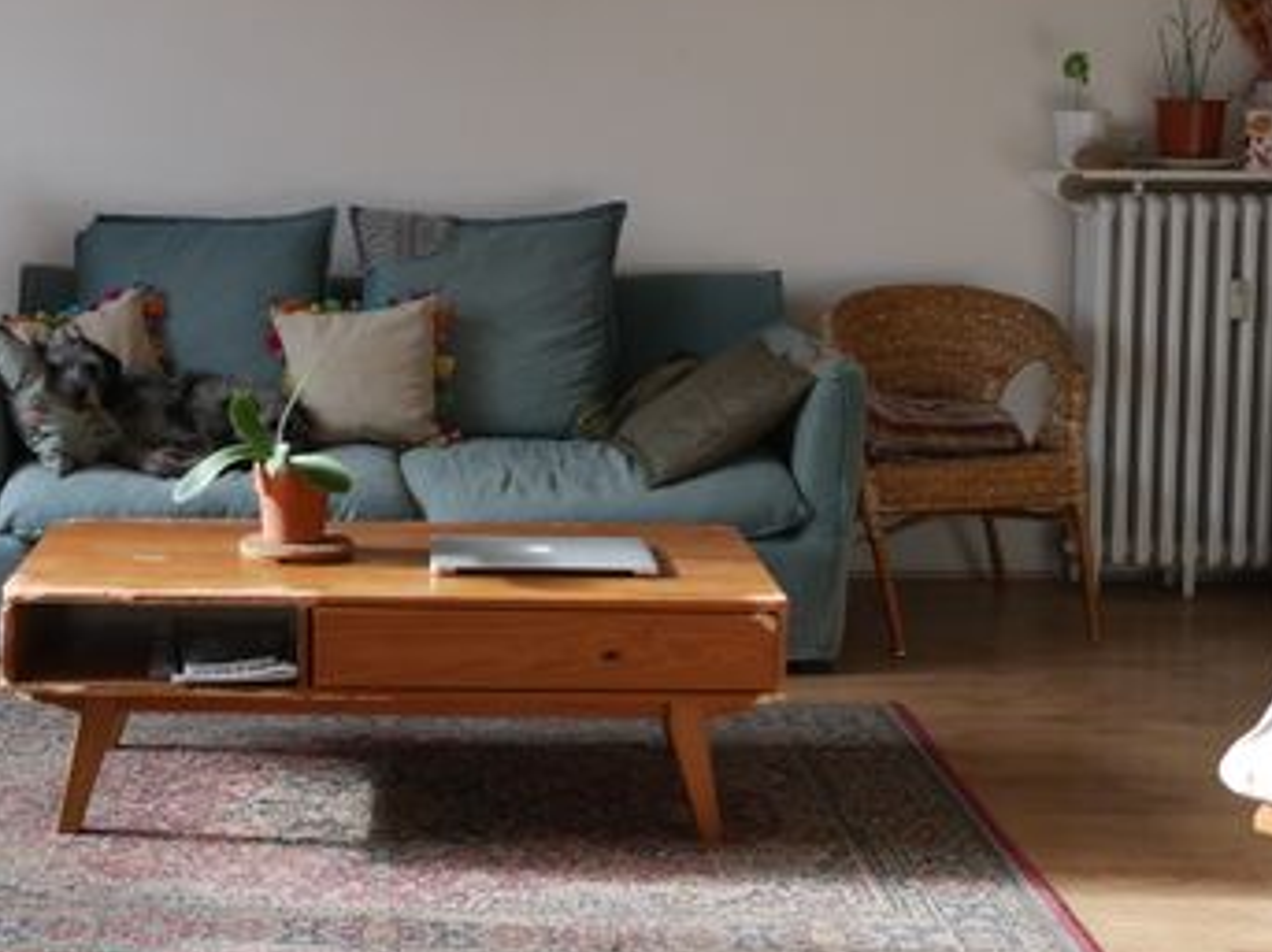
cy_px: 259
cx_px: 386
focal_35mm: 63
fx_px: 2314
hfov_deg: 30.4
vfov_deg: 23.1
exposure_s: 1/60
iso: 250
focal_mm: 18
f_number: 4
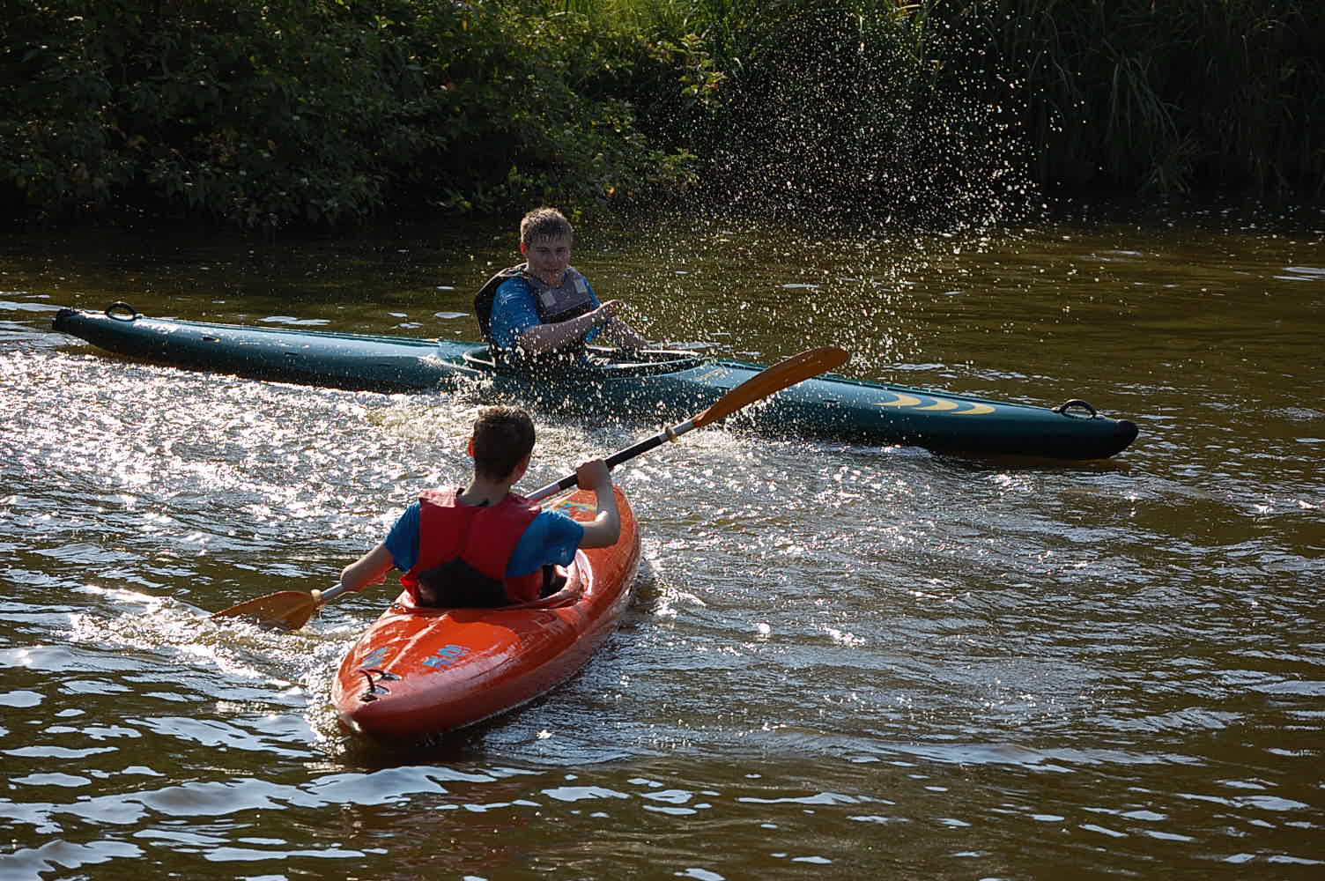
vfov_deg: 8.7
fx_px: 5792
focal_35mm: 158
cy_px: 440
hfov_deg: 13.1
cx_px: 662
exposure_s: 1/800
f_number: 7.1
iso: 200
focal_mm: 105
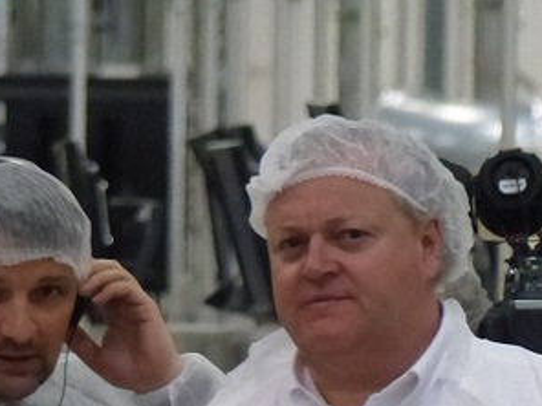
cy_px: 395
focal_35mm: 1248
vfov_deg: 1.2
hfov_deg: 1.6
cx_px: 276
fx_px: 19541
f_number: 2.8
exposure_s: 1/500
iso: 1250
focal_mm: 91.5
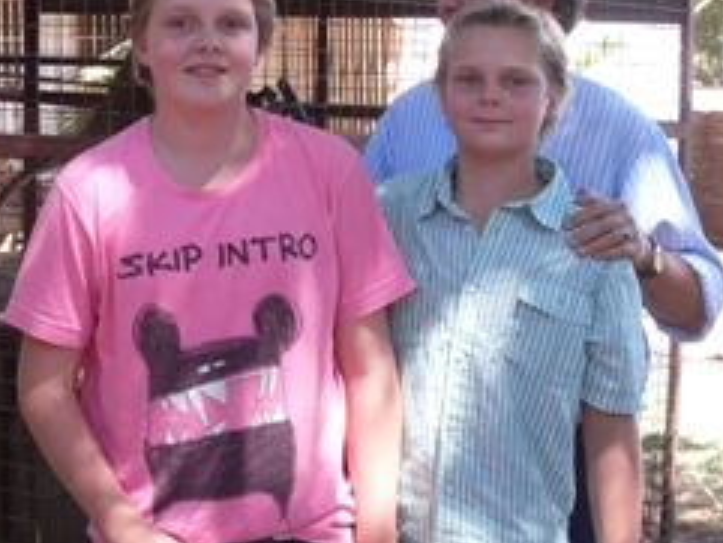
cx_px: 153
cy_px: 111
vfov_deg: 16.1
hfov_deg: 21.3
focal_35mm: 91
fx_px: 1902
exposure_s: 1/90
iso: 100
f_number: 3.1
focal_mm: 8.1
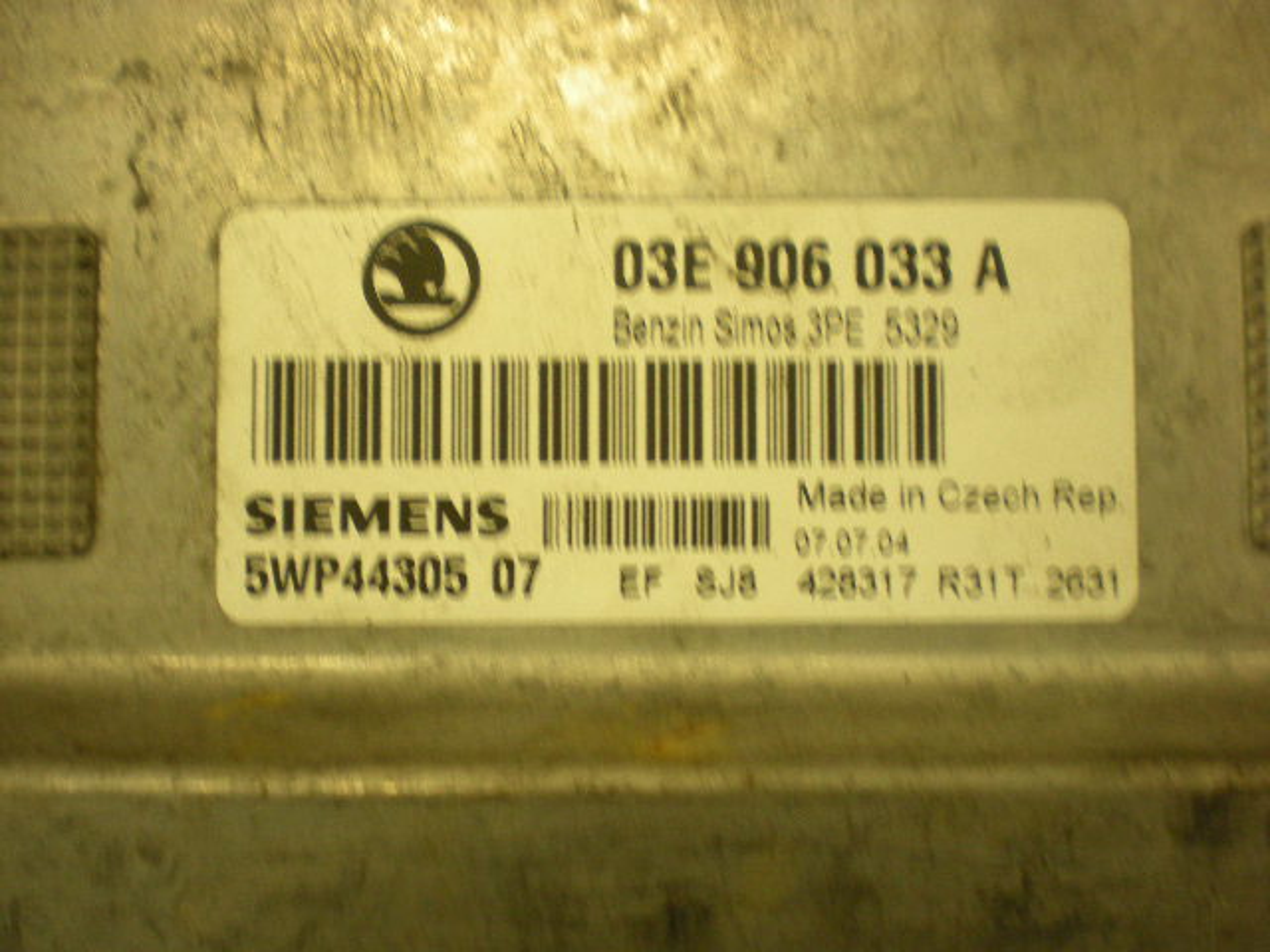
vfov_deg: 37.7
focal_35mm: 38
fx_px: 1394
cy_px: 476
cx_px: 635
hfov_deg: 49.0
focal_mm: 6.3
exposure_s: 1/30
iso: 200
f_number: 3.1
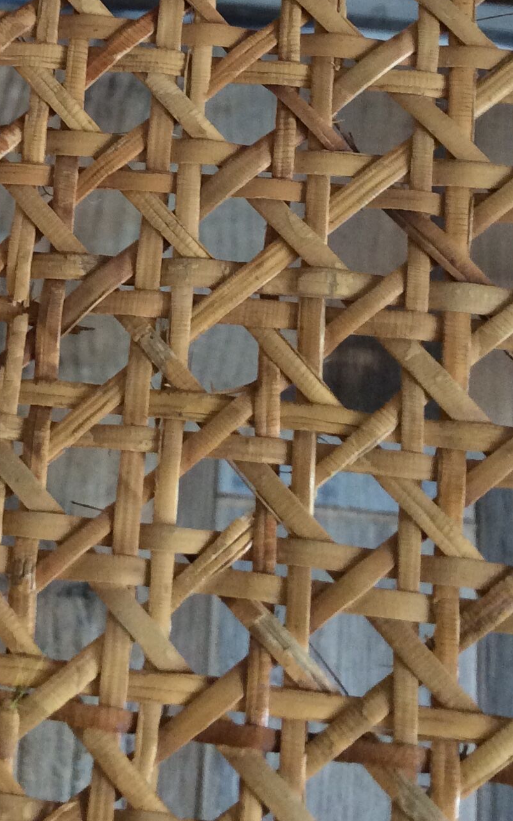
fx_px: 1521
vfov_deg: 29.2
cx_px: 6
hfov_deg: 18.7
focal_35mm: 68
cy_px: 108
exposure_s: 1/25
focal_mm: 3.3
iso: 80
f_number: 2.4
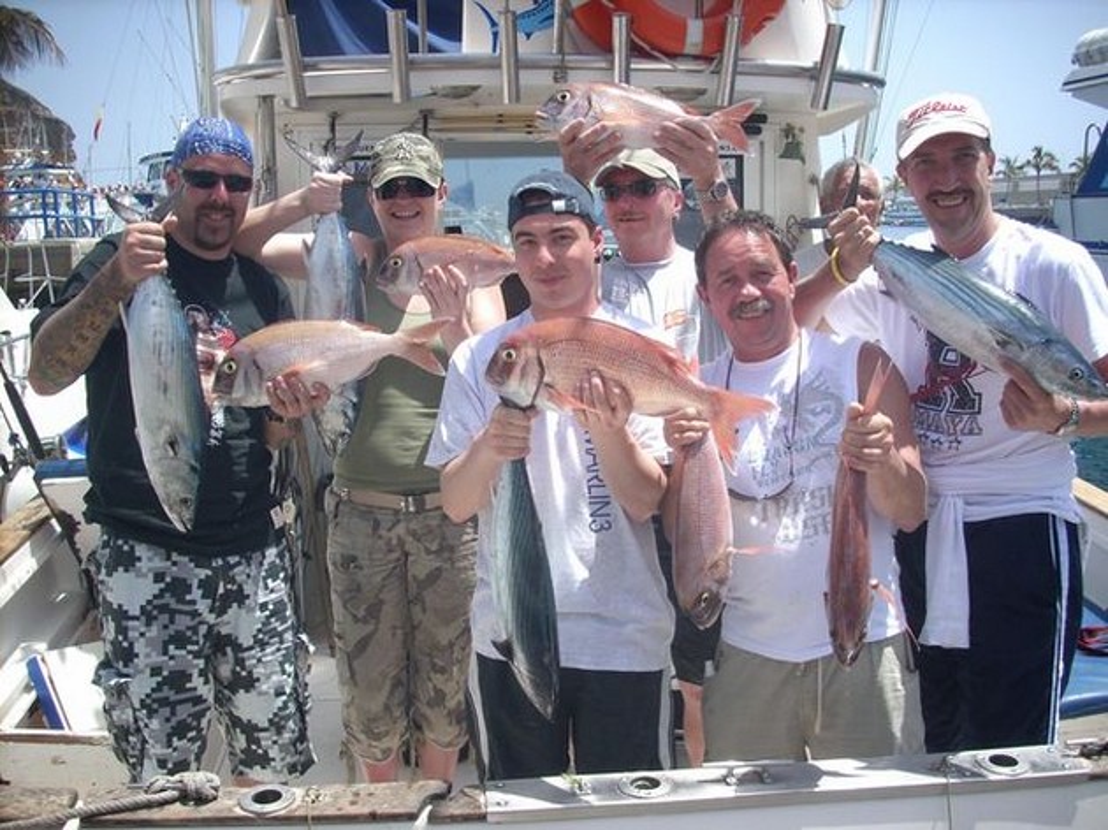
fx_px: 1184
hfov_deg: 50.2
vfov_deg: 38.6
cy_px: 415
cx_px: 554
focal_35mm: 37
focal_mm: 6.2
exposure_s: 1/149
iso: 64
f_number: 5.6
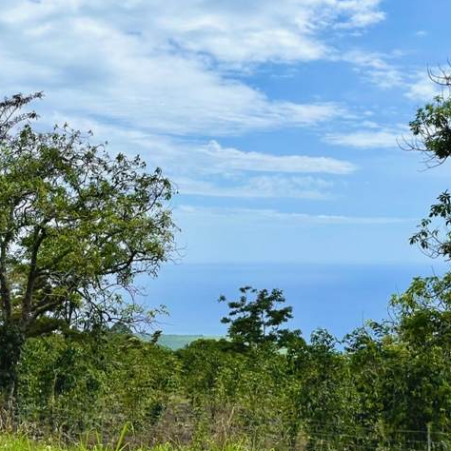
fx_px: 914
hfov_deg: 27.7
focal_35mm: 62
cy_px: 227
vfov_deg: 27.7
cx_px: 265
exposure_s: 1/3984
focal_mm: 6
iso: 25
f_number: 2
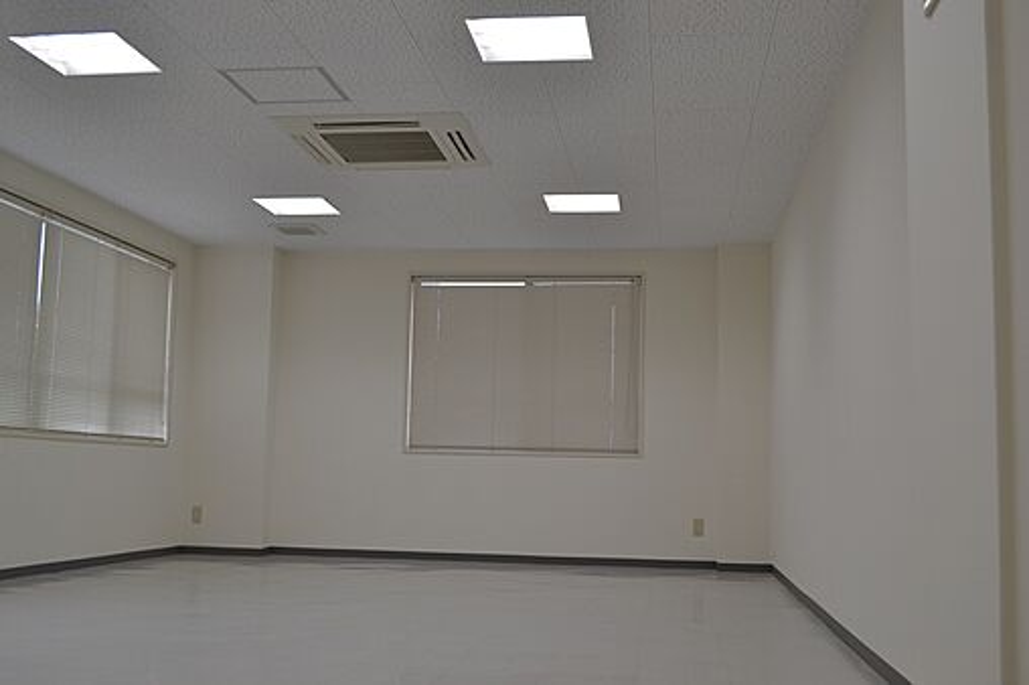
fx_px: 1114
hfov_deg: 49.6
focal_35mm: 39
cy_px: 342
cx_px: 514
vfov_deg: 34.2
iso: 320
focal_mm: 26
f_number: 5.6
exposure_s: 1/125
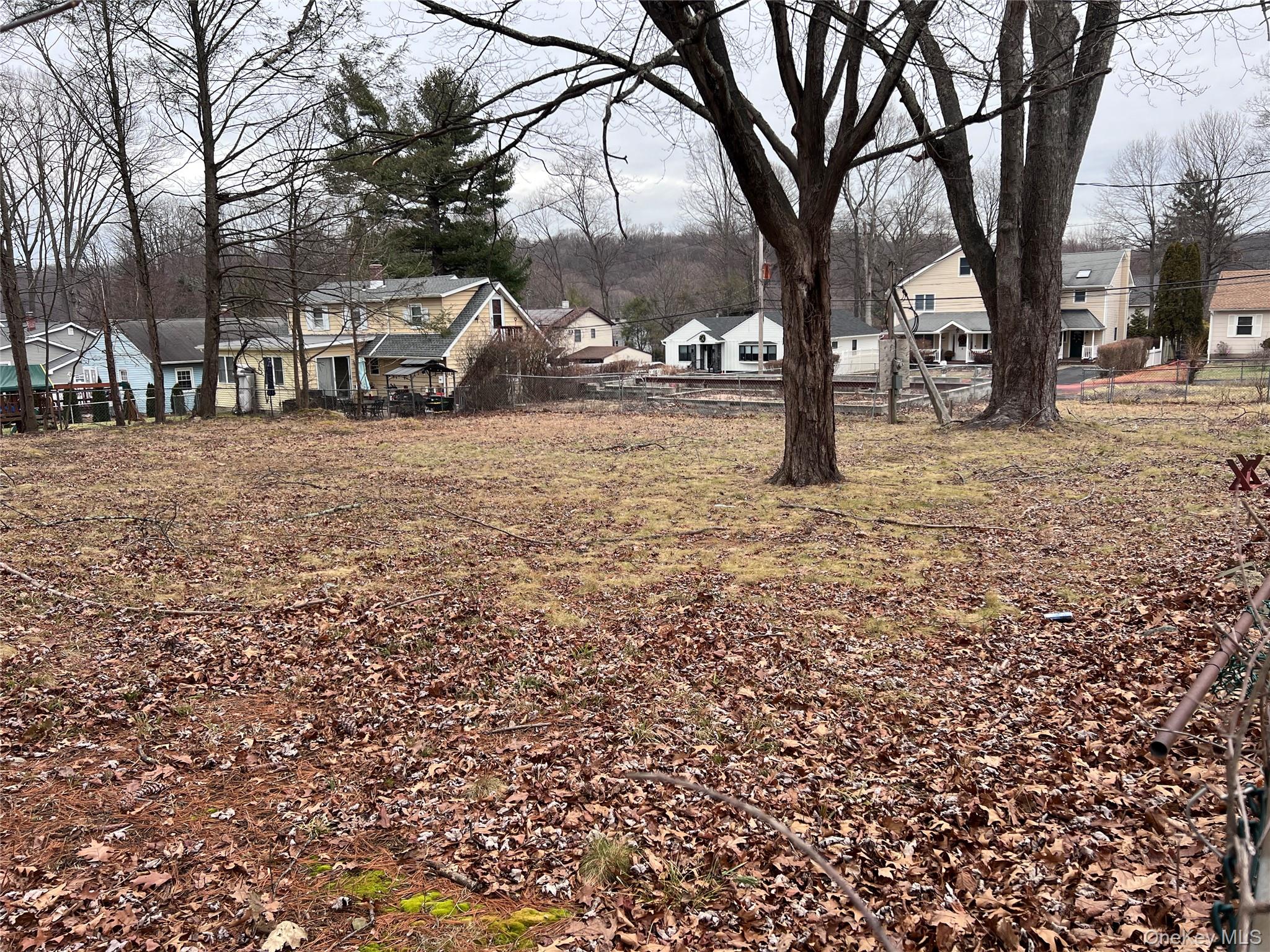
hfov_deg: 67.3
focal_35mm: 26
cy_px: 476
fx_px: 954
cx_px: 635
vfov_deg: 53.1
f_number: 1.5
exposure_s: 1/418
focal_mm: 5.7
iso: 50
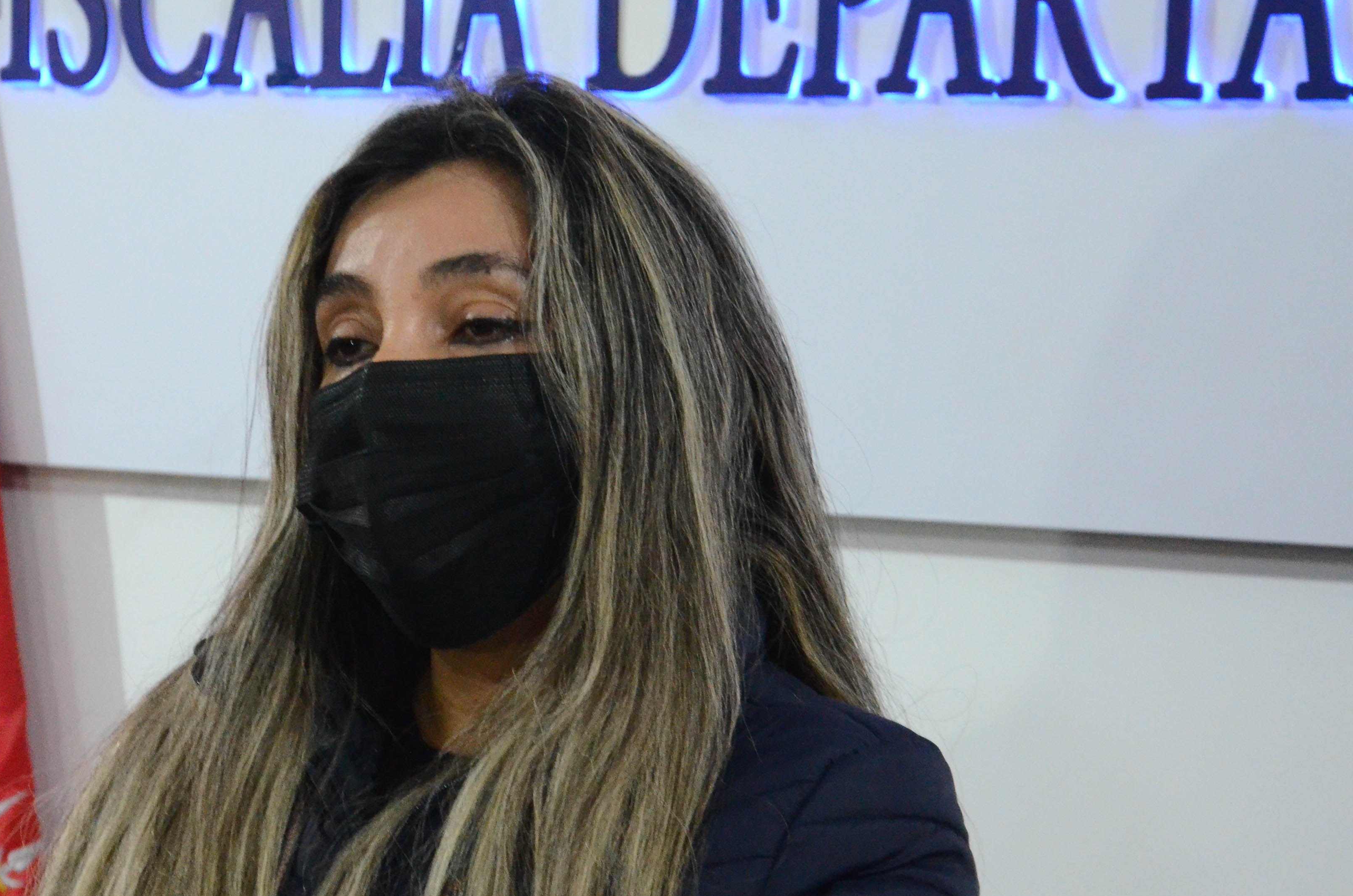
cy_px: 520
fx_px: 6001
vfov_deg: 8.5
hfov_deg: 12.8
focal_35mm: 160
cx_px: 456
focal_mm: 70
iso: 4000
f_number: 5.6
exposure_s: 1/100
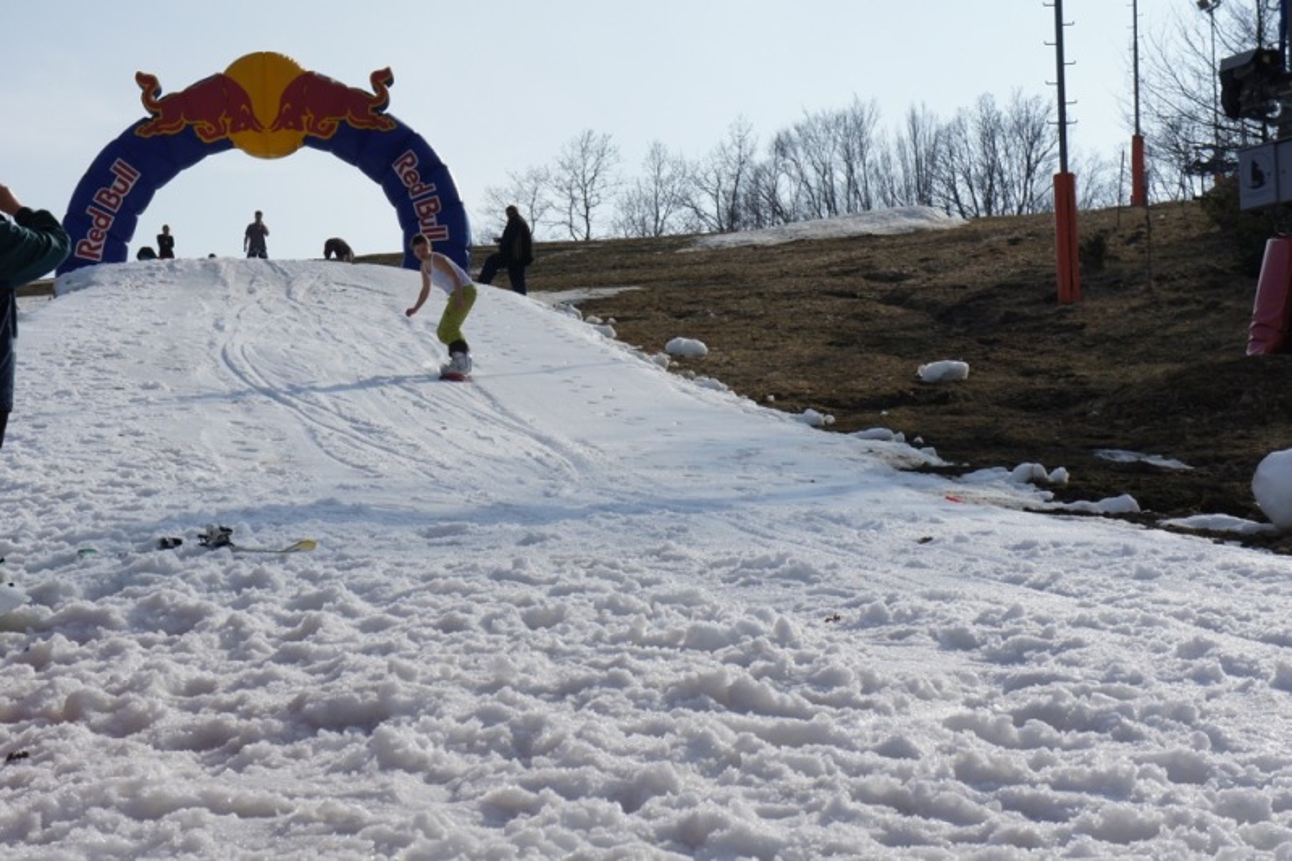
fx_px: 2960
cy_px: 430
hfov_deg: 24.6
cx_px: 646
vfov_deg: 16.5
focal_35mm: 82
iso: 200
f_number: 13
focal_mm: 55
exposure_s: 1/500
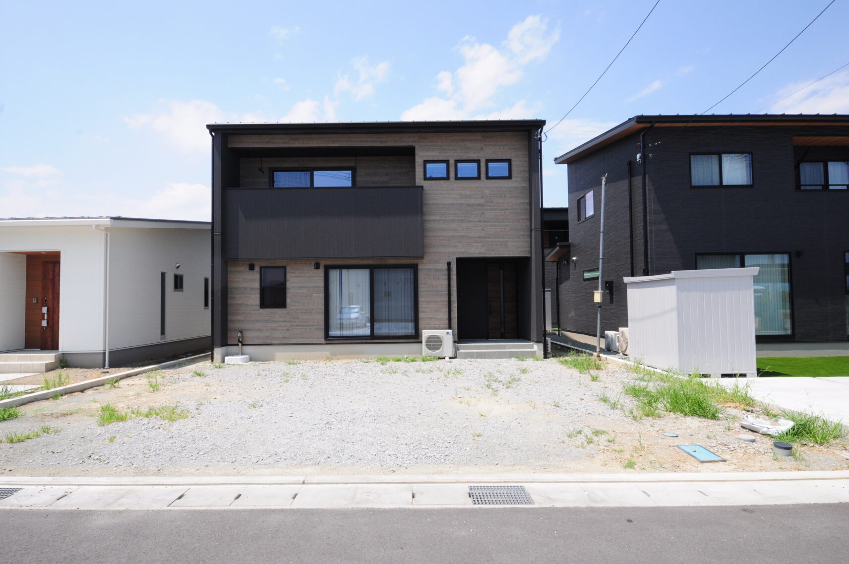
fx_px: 495
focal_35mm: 21
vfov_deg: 59.4
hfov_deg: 81.3
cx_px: 424
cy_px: 282
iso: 500
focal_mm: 14
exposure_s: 1/350
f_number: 13
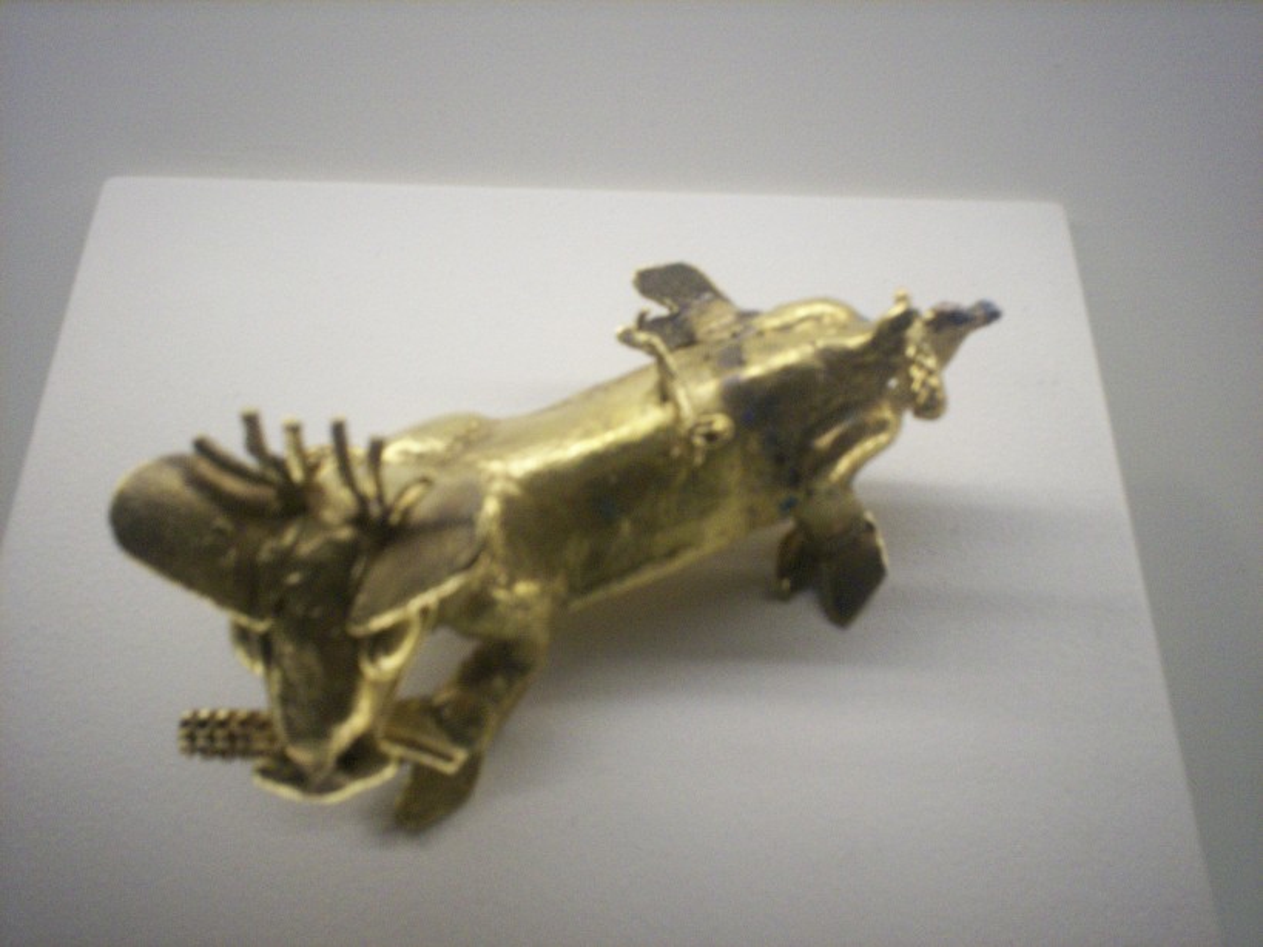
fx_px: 1313
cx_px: 632
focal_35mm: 36
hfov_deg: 51.4
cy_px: 474
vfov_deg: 39.6
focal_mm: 6
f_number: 4.5
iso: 200
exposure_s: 1/11.1
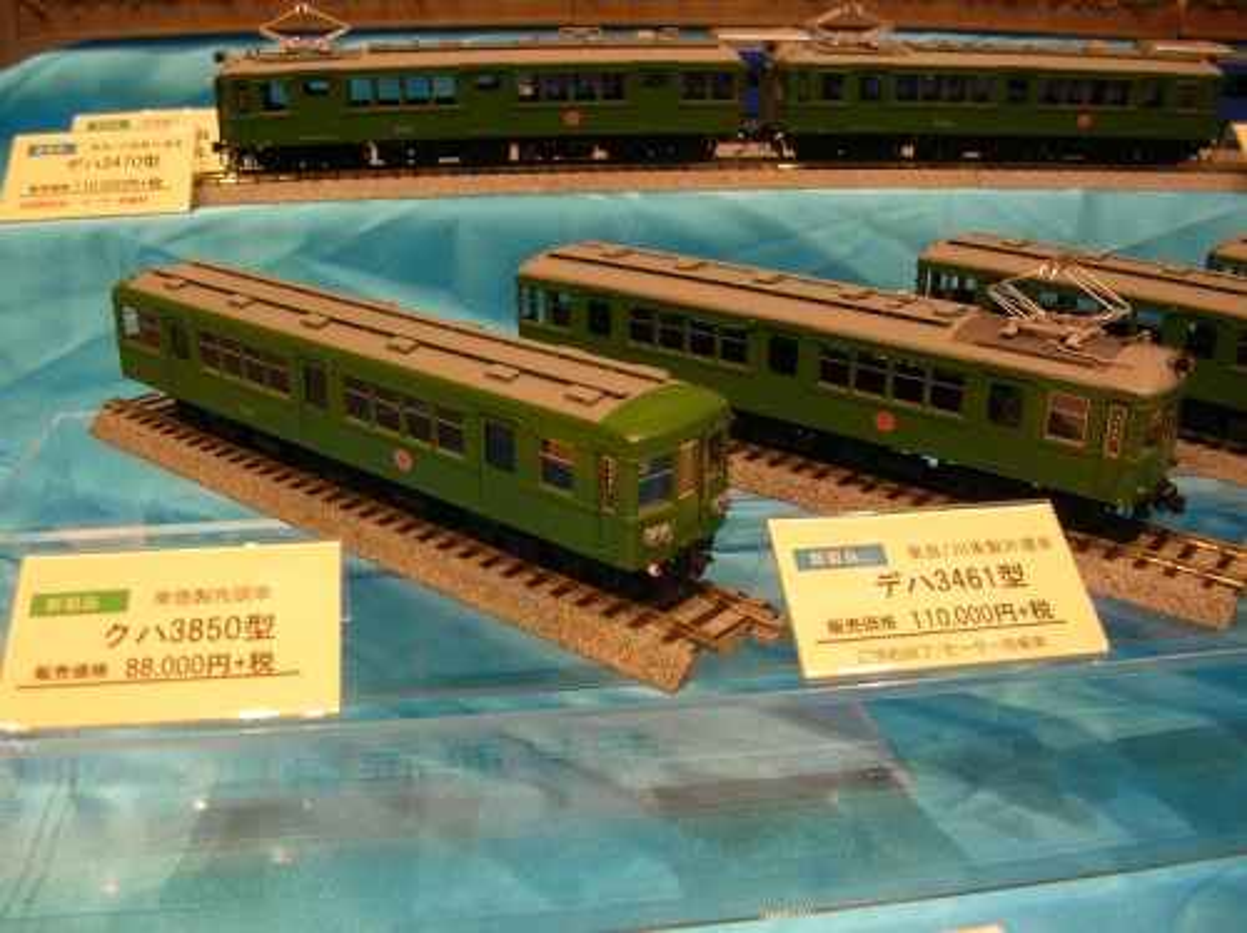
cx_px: 624
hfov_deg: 52.7
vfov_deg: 40.6
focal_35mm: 35
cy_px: 466
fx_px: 1260
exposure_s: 1/10.6
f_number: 2.8
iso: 50
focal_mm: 5.8
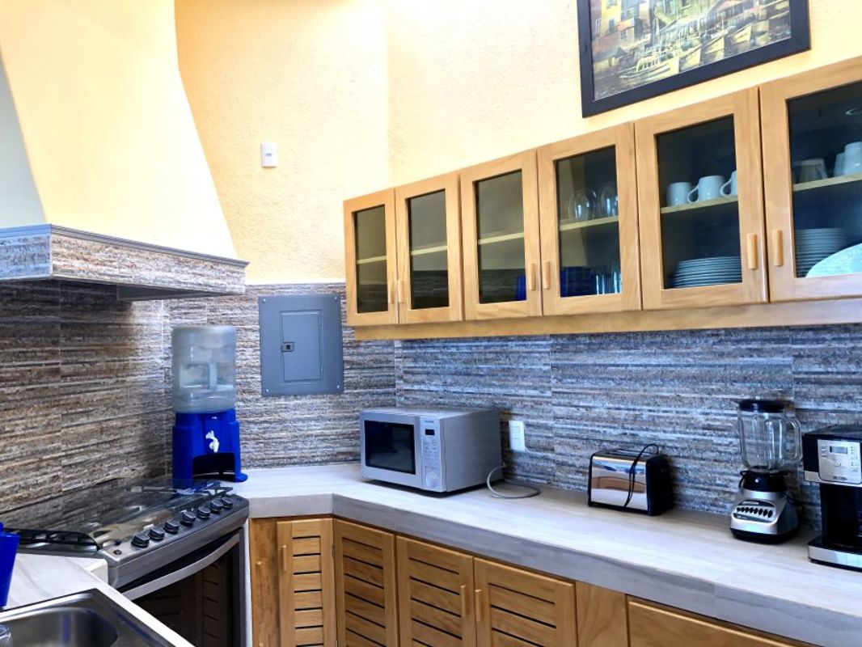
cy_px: 324
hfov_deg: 63.4
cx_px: 431
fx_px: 697
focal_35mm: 28
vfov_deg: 49.8
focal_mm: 3.99
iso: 50
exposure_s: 1/120
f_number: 1.8
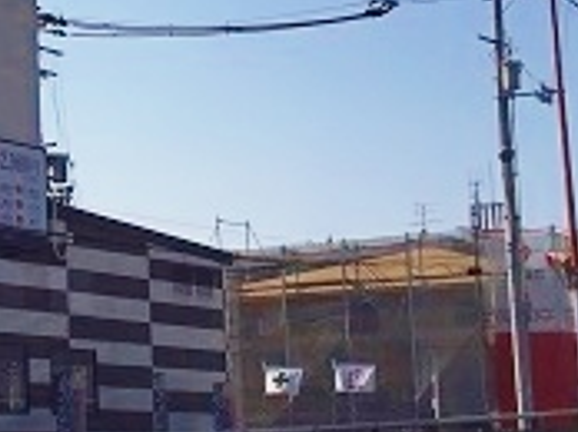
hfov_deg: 16.8
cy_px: 193
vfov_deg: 13.5
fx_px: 1818
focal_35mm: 109
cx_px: -224
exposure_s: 1/5650
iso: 32
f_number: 2.2
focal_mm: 4.15
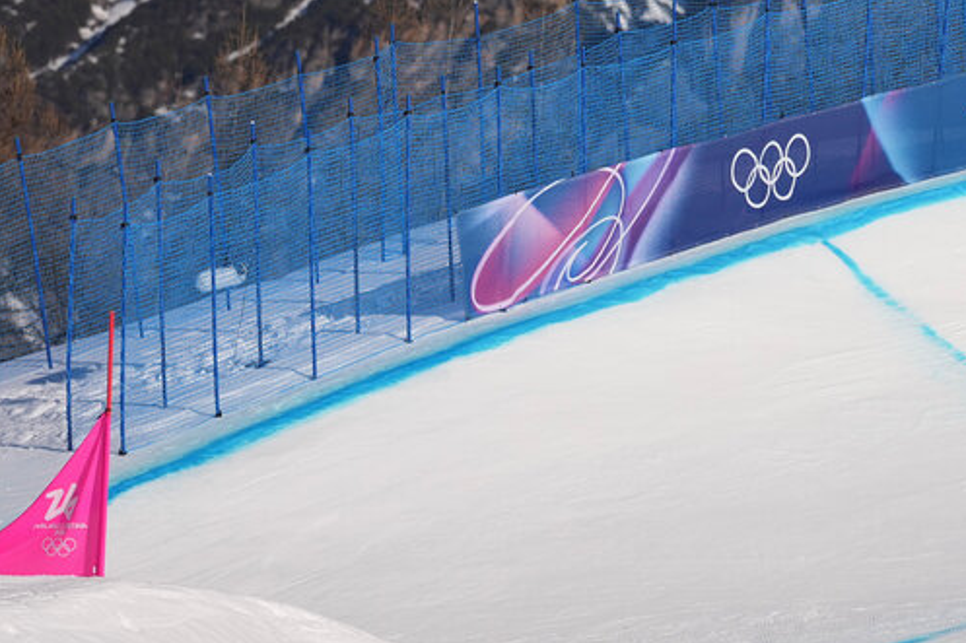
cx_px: 999
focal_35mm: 406
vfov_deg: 3.4
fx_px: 10890
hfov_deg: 5.1
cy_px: -187
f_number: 2.8
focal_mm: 144
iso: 250
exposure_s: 1/12800
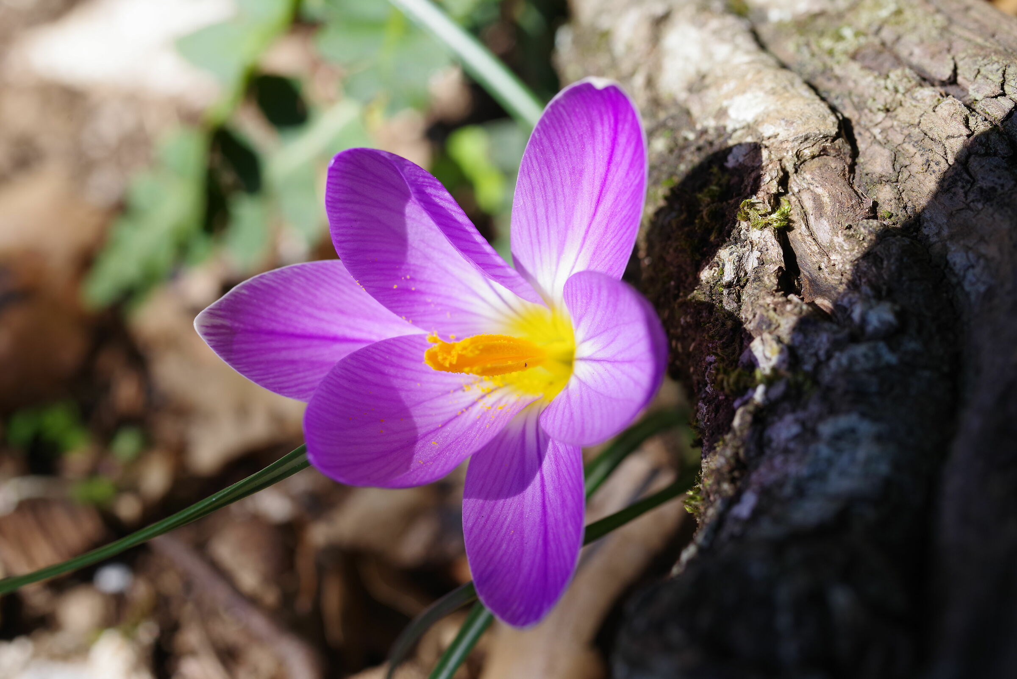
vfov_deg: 27.0
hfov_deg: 39.6
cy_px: 340
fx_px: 1413
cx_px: 508
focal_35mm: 50
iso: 200
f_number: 10
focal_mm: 50
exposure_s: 1/60
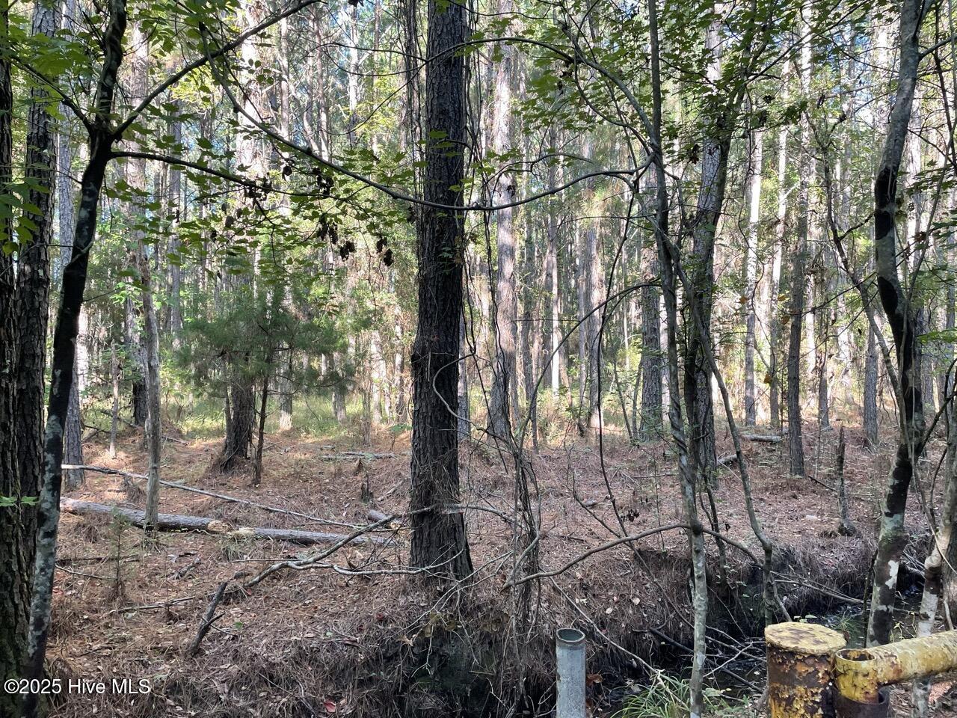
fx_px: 719
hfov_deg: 67.3
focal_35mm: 26
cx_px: 478
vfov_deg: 53.1
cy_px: 359
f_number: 1.6
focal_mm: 4.2
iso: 80
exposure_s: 1/121
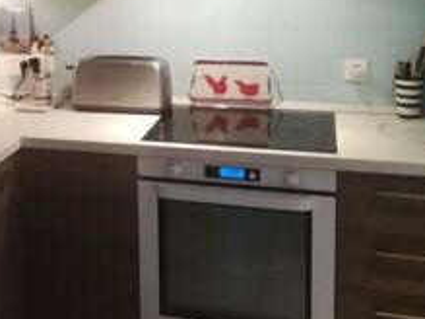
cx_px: 50
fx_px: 699
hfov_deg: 32.3
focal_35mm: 57
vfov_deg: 25.0
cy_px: 39
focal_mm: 3.83
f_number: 2.2
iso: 500
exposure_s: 1/25
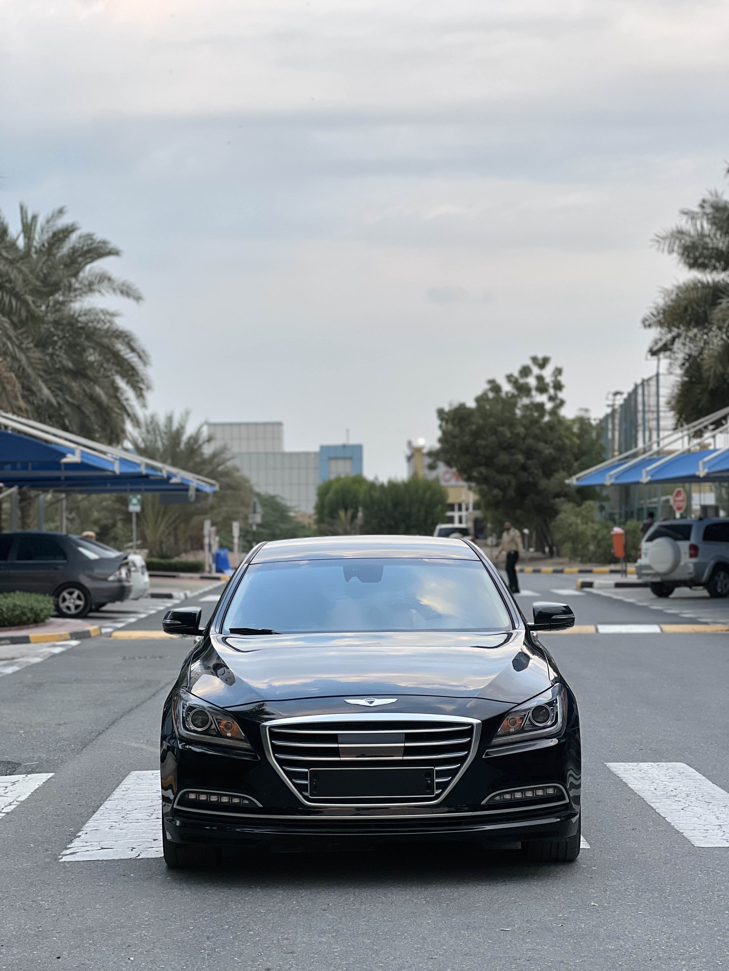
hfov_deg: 19.1
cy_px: 486
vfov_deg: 25.3
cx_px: 364
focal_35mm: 77
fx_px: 2162
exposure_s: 1/121
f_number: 2.8
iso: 80
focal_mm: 9
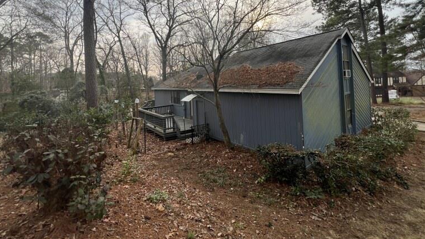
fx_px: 169
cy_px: 79
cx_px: 214
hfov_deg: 103.0
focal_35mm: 15
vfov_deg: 68.5
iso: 32
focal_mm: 1.57
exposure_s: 1/277
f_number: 1.8
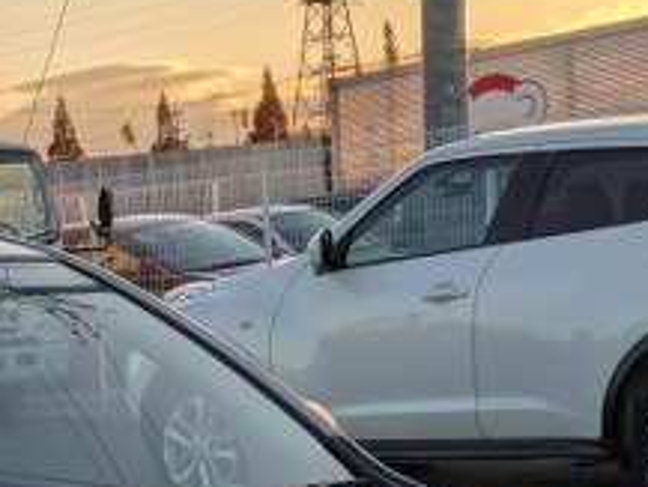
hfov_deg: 20.6
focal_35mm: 92
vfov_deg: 14.6
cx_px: -4
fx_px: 1723
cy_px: 807
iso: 38
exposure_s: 1/1580
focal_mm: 5.43
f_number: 1.89
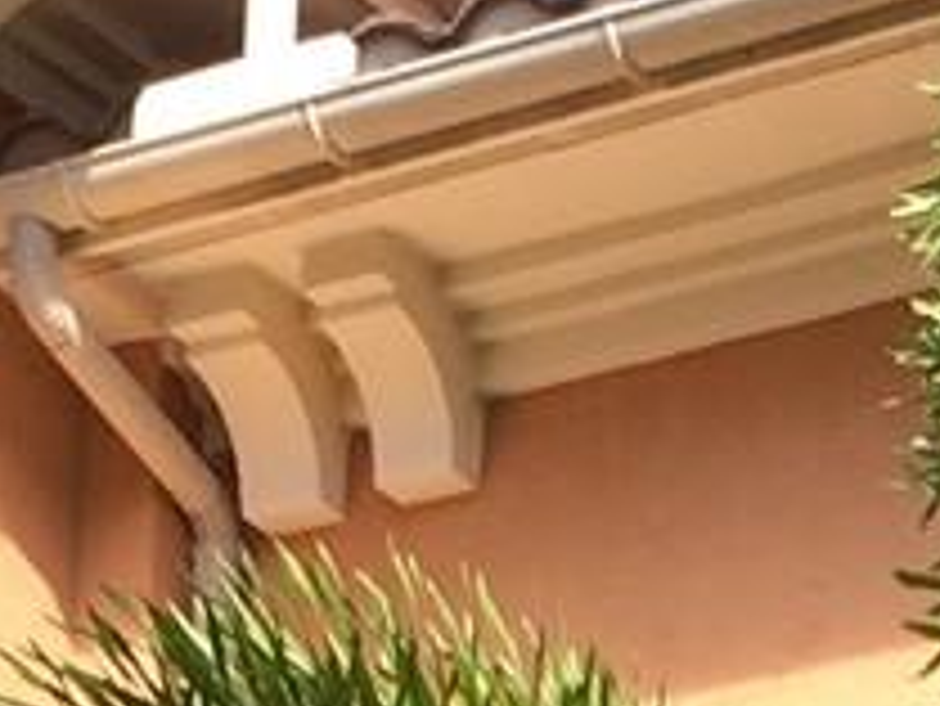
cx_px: 927
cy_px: 2289
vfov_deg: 5.9
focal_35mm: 230
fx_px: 6249
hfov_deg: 8.6
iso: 32
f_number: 2.2
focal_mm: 4.12
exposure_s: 1/507
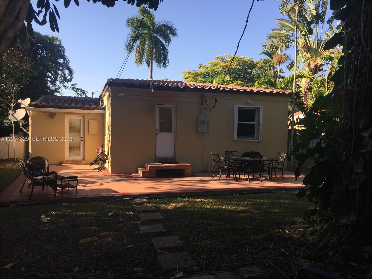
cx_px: 186
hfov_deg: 61.7
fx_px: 312
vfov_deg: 48.2
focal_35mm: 29
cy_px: 140
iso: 32
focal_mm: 4.15
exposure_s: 1/791
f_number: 2.2
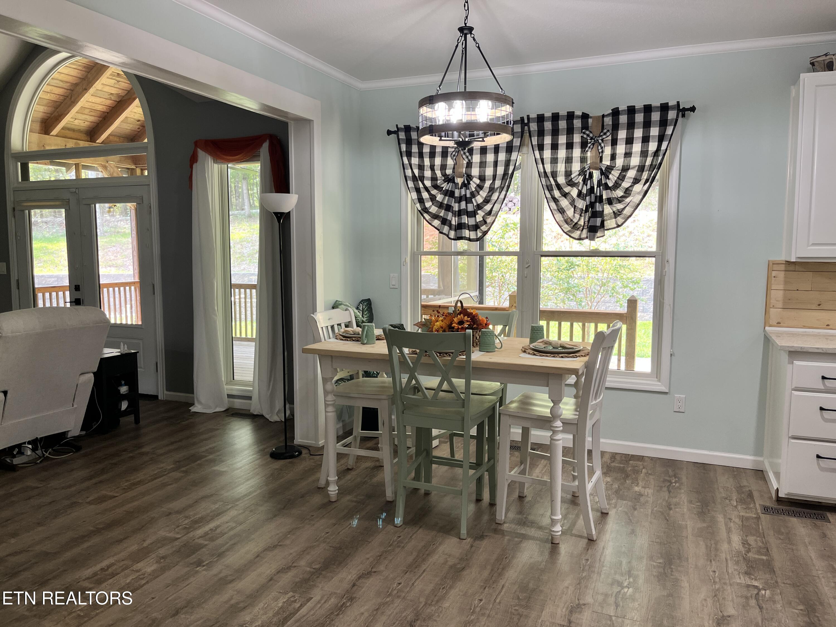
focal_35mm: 26
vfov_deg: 53.1
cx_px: 418
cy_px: 314
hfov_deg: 67.3
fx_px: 628
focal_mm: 5.1
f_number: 1.6
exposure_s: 1/60
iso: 80
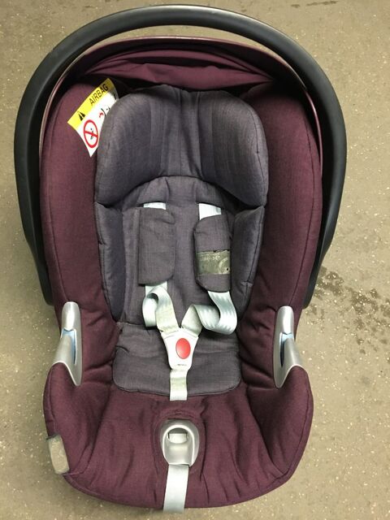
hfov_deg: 48.2
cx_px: 195
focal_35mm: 29
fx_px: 436
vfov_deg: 61.7
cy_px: 260
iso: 250
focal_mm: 4.15
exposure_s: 1/17
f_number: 2.2
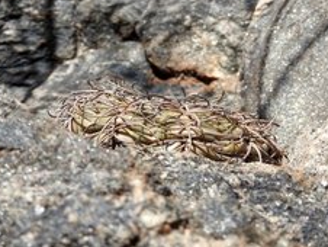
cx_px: 135
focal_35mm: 115
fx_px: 1091
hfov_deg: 17.1
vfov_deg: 12.8
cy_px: 32
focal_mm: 11.6
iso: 100
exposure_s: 1/800
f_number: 4.2
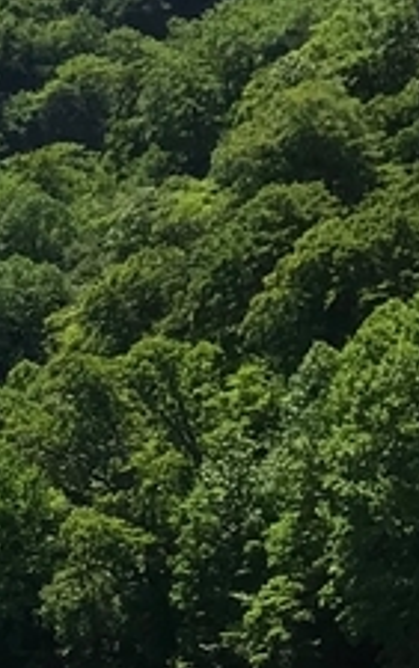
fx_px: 2881
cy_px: 300
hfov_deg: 7.2
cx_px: -921
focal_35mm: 158
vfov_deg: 13.2
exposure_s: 1/2283
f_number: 1.8
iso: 20
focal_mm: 3.99
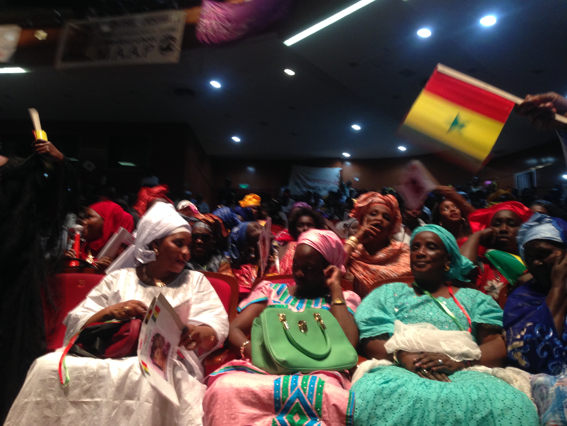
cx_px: 284
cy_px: 213
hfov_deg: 55.4
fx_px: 541
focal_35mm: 33
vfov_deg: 42.9
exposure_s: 1/20
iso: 160
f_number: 2.4
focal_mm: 4.12
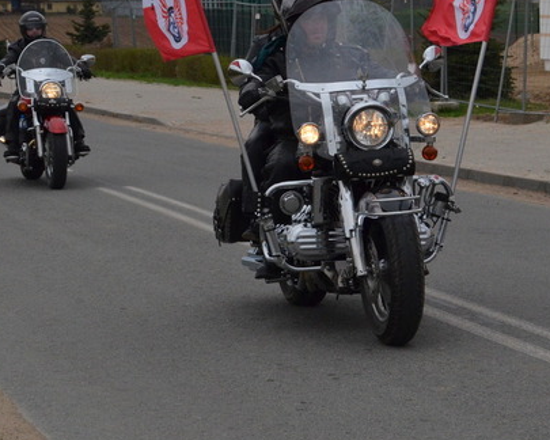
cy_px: 147
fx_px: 2328
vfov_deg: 10.8
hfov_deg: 13.5
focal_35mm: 143
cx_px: 311
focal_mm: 58
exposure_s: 1/1600
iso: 1600
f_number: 10
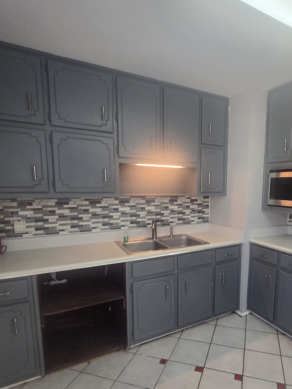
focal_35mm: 19
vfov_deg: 84.1
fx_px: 214
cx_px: 190
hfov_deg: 67.1
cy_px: 224
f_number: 2.2
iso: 250
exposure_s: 1/60
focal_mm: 2.2
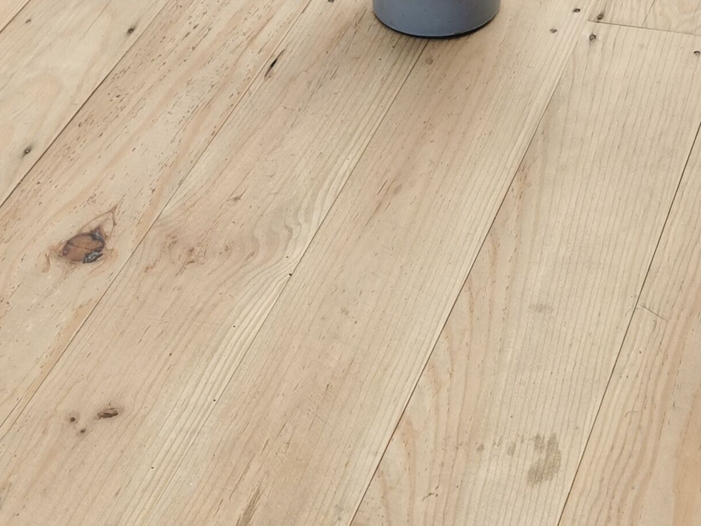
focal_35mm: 81
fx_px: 1640
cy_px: 400
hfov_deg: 24.1
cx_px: 391
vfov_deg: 18.1
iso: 50
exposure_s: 1/175
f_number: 1.8
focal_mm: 5.58
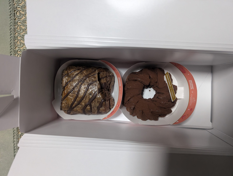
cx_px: 116
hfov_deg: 71.5
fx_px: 162
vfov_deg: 56.9
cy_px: 88
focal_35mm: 24
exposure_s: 1/571
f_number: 1.68
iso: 881
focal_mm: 6.9
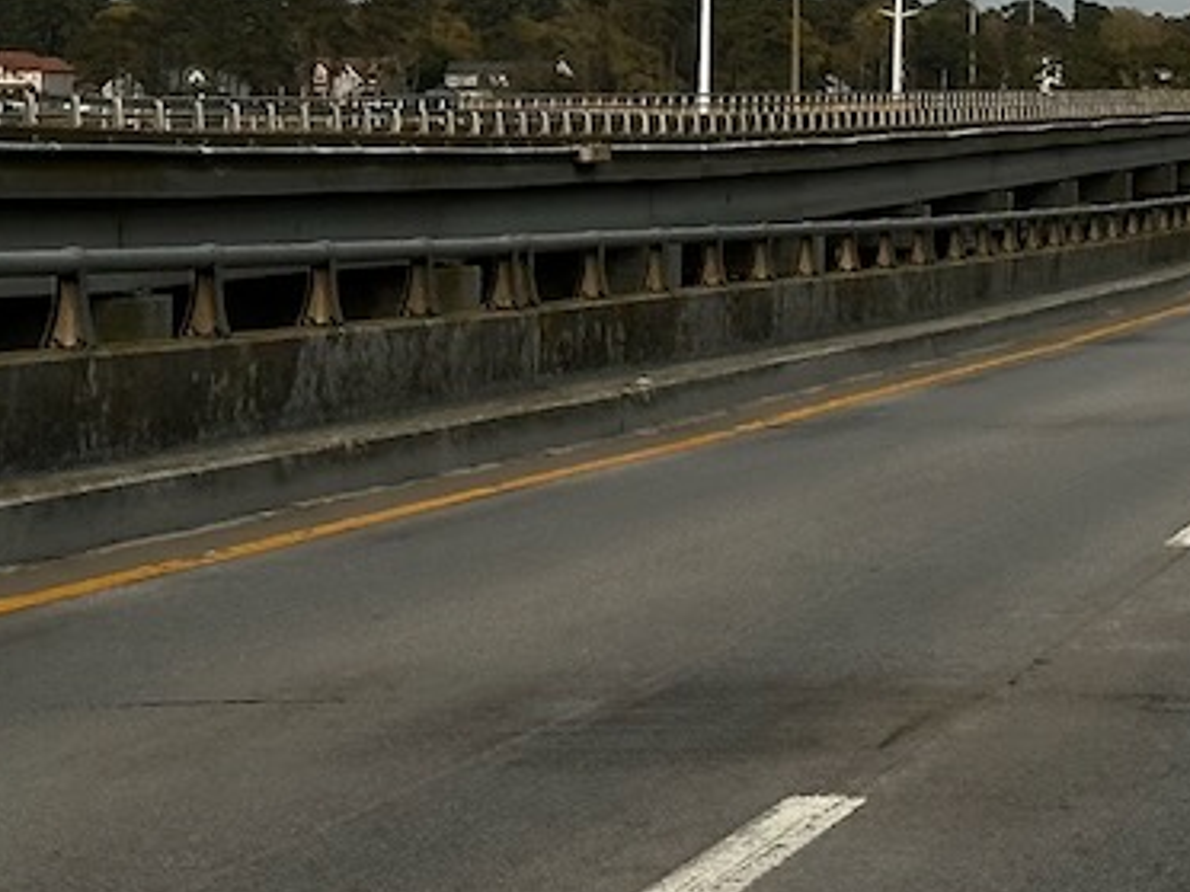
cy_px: -502
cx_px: 1238
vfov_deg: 8.8
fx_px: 5672
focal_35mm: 165
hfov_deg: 11.8
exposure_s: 1/3155
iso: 64
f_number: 1.78
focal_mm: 6.86
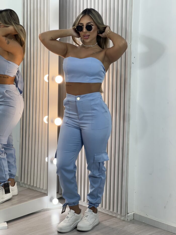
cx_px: 88
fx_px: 522
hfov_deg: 19.1
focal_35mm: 77
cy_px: 118
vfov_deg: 25.3
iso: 64
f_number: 2.8
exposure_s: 1/120
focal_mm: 9
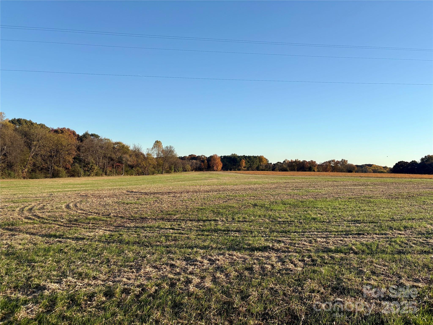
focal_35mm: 26
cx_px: 216
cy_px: 162
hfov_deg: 67.3
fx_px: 325
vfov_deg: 53.1
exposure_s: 1/2208
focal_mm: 5.96
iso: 50
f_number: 1.6
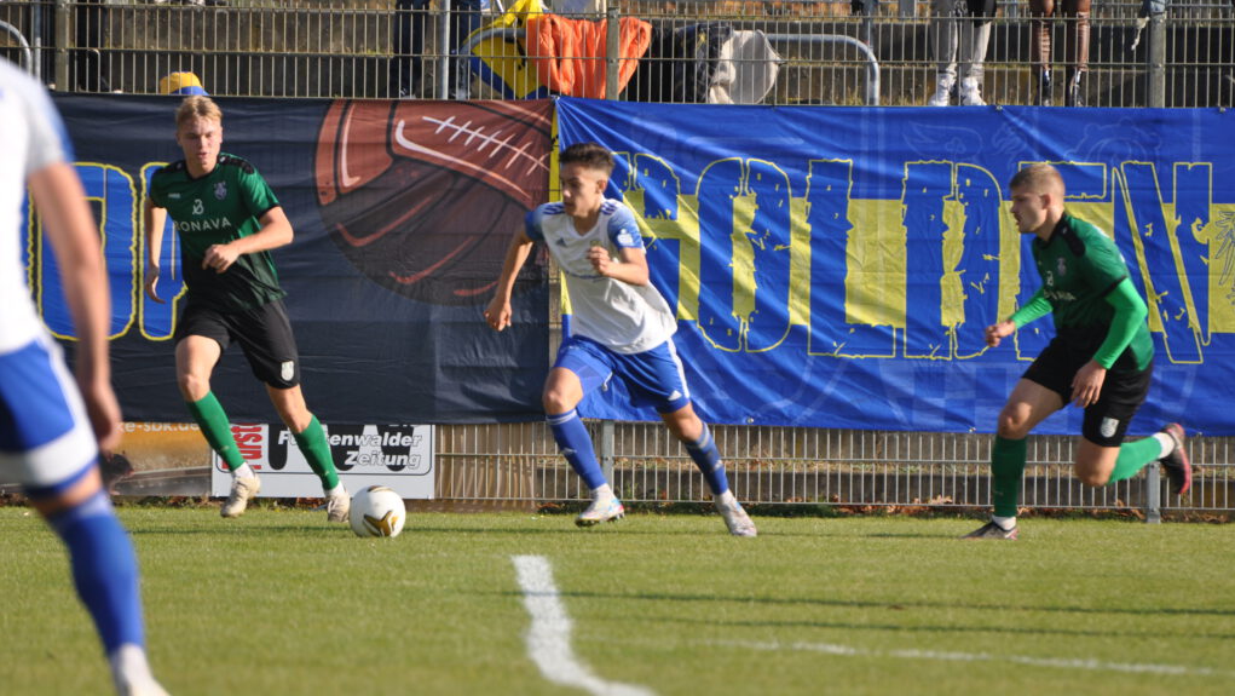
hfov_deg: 4.6
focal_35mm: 472
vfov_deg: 2.6
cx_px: 618
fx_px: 15461
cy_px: 381
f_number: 5.6
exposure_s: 1/500
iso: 200
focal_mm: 300
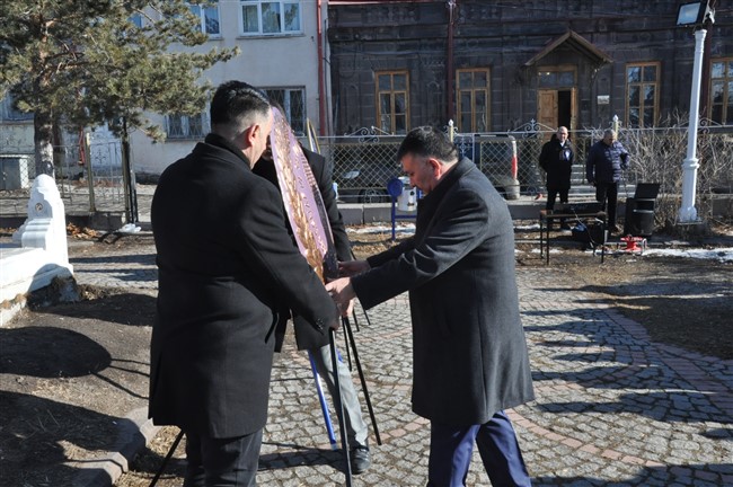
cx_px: 366
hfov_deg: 53.2
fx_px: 732
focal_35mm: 36
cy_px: 244
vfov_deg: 36.8
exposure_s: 1/320
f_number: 18
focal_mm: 24
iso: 1250
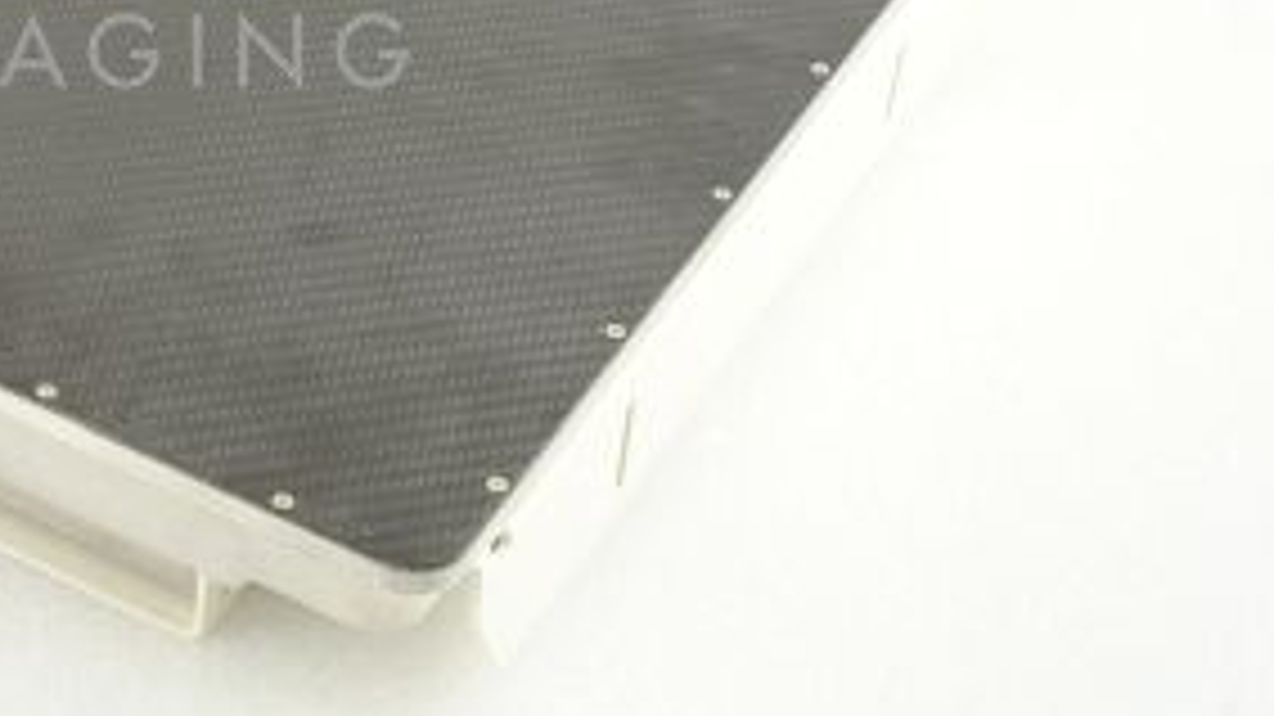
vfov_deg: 10.8
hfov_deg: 18.7
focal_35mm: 111
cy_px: -20
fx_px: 3749
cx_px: -41
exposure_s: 1/100
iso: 800
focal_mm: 50
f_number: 6.3
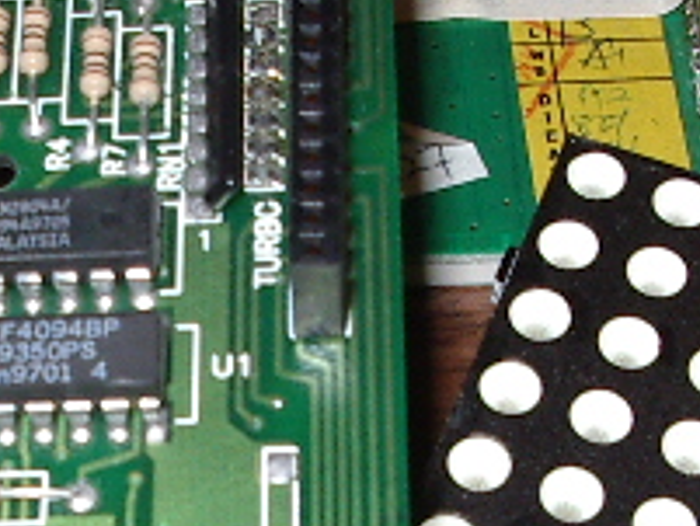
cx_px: 66
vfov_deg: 12.1
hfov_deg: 16.1
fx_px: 2448
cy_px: 585
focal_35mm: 121
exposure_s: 1/60
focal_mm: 5.8
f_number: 4.8
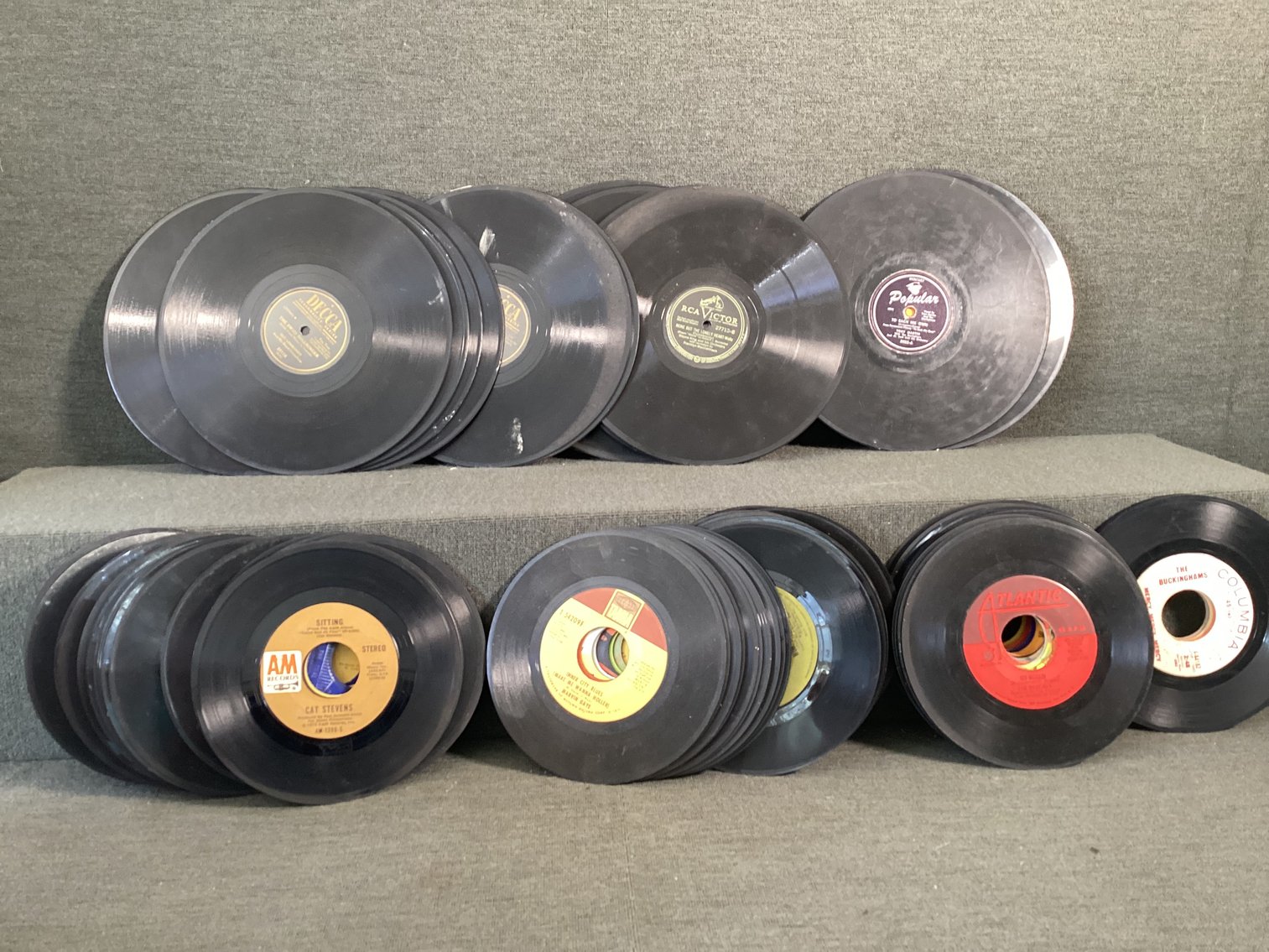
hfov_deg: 58.3
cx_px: 634
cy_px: 476
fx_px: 1137
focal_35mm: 31
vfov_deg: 45.4
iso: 250
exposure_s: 1/40
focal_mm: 3.3
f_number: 2.4
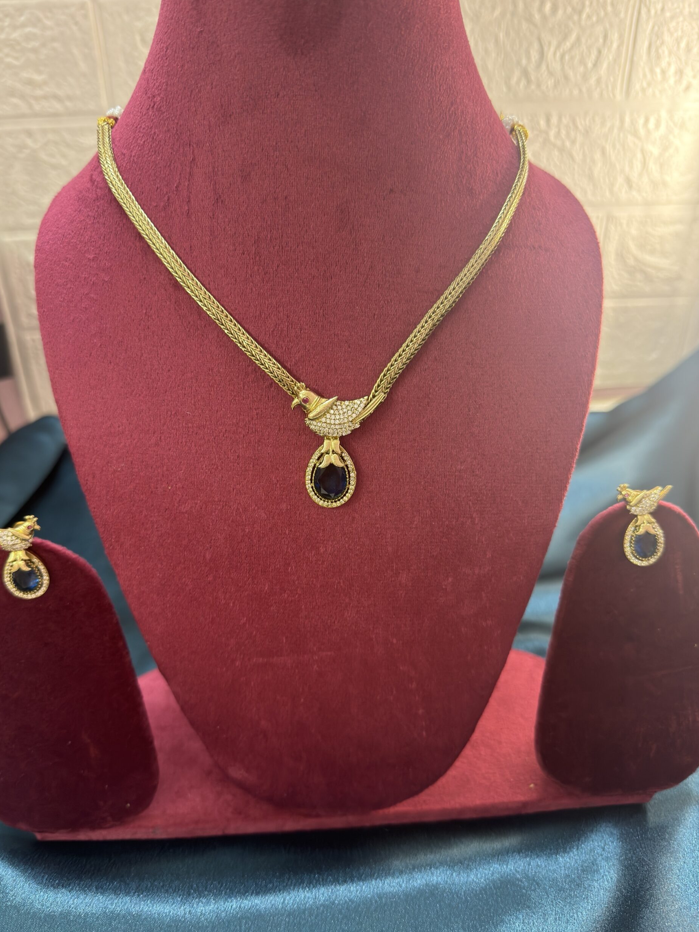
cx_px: 339
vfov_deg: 69.4
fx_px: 673
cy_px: 478
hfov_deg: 54.9
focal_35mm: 25
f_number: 1.78
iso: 250
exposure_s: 1/50
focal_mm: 6.76
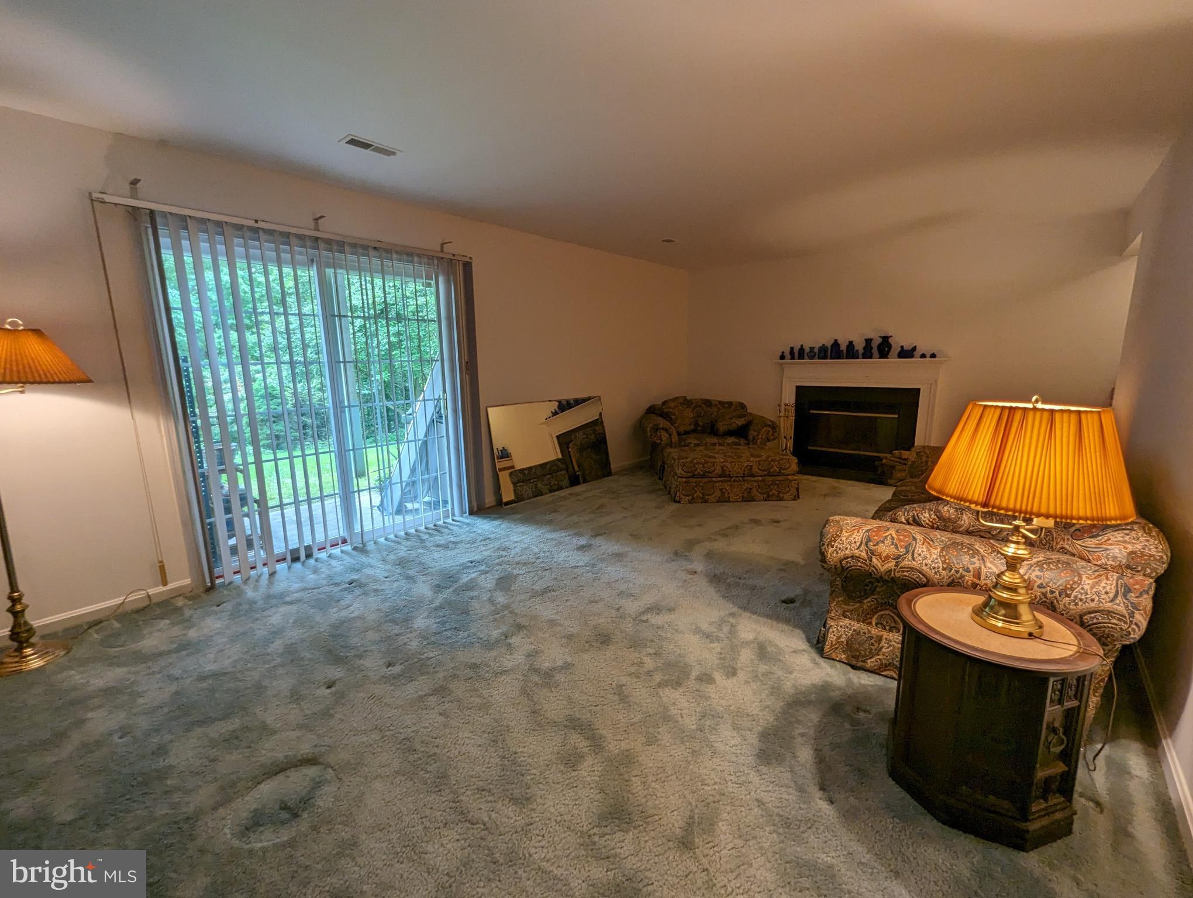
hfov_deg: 106.1
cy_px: 449
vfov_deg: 90.1
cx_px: 596
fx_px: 449
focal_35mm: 13
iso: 97
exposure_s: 1/60
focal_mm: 1.95
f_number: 2.2
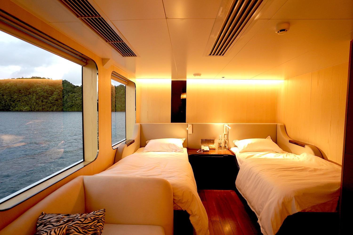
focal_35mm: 17
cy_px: 118
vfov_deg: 70.4
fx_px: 167
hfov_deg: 93.3
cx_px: 176
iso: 1600
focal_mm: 17
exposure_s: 1/100
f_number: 4
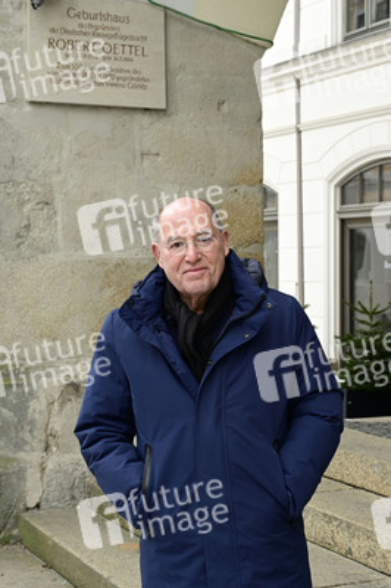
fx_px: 636
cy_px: 294
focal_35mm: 39
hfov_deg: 34.2
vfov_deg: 49.6
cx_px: 196
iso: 640
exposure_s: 1/200
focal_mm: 39
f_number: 6.3
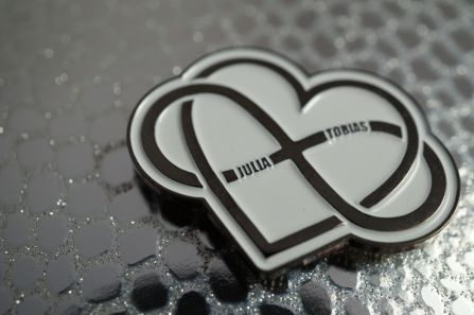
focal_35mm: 45
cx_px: 237
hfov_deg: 43.6
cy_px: 158
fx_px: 592
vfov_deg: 29.8
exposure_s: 1/250
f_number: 5.6
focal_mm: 30
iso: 200
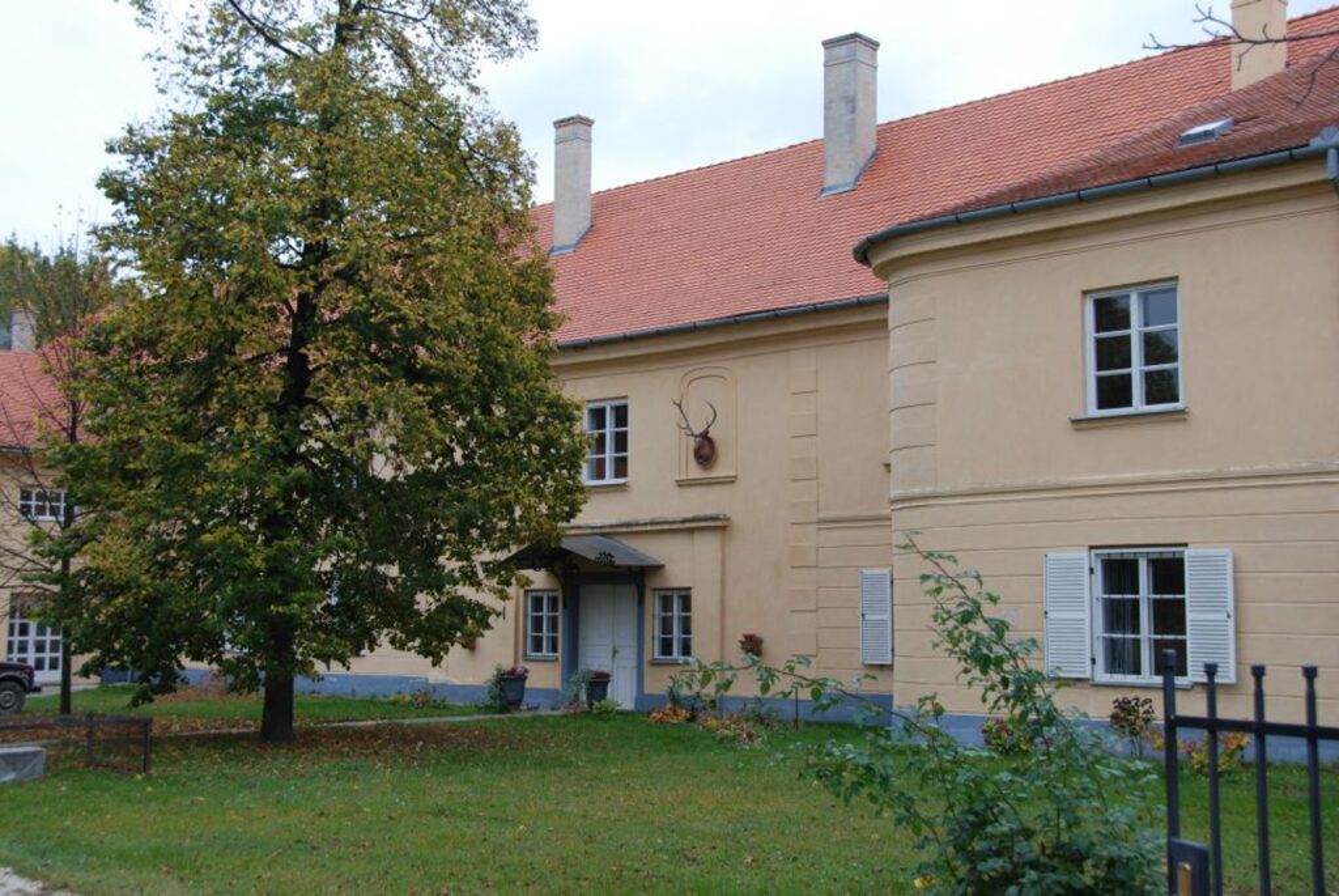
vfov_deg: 30.9
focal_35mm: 44
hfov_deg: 44.9
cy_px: 448
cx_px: 670
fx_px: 1620
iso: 110
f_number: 5.6
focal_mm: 29
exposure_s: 1/125
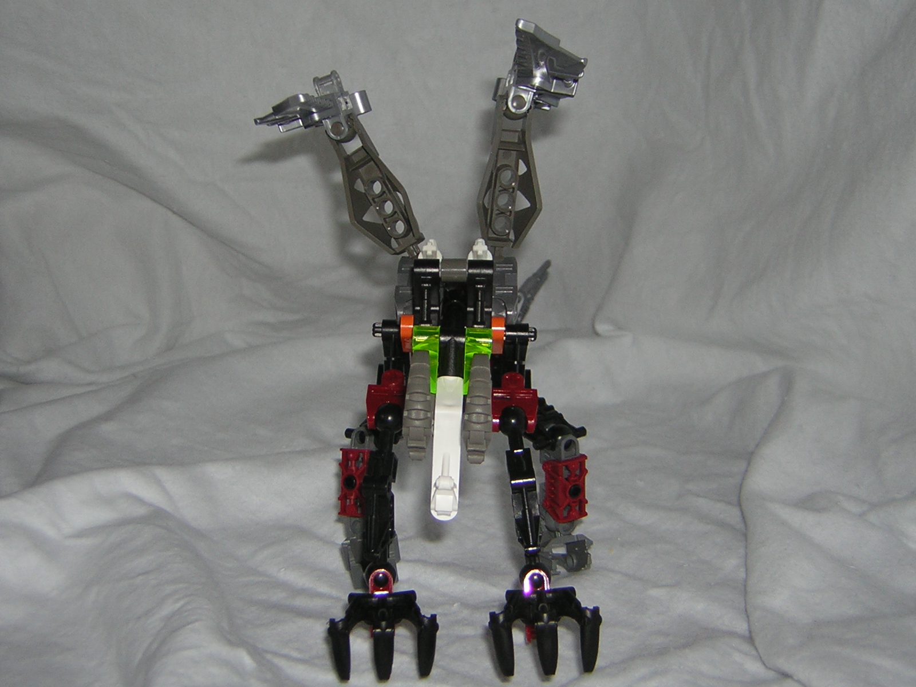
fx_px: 1244
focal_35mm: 47
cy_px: 344
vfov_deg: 30.9
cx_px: 458
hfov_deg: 40.4
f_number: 2.9
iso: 50
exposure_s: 1/60.1
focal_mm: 6.1
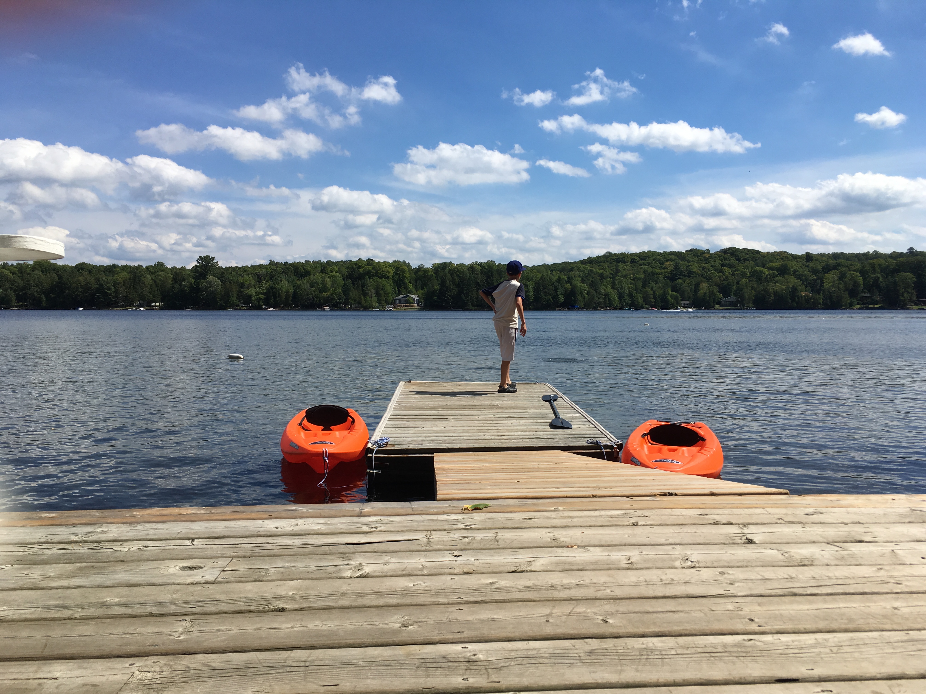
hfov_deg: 61.7
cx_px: 463
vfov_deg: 48.2
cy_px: 347
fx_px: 776
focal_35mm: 29
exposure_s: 1/2481
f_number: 2.2
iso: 25
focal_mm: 4.15
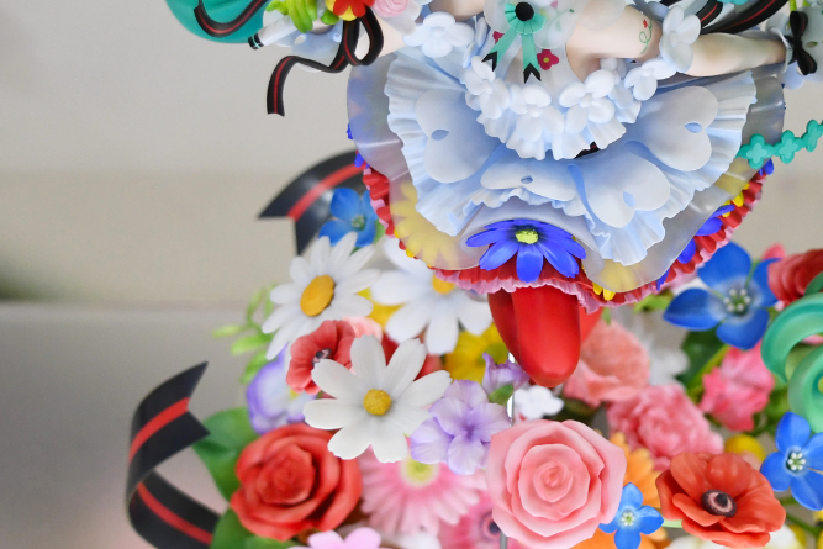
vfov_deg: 13.4
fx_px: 2332
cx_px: 587
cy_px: 259
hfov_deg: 19.9
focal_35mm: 102
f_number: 4.5
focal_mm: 28
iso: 1000
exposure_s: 1/640
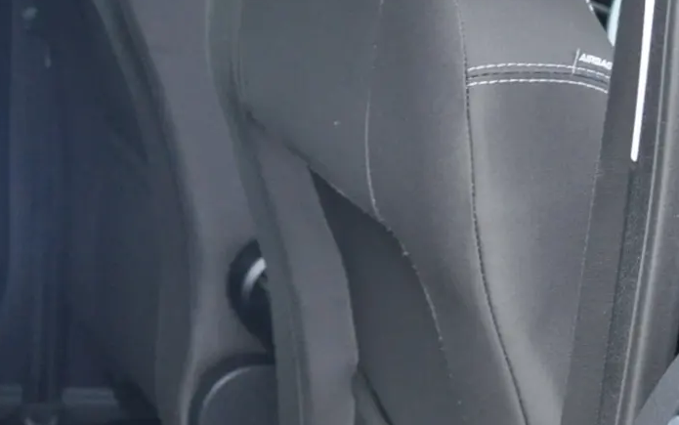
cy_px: 362
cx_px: -284
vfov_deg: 11.5
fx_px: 2092
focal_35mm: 113
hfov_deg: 17.0
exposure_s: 1/30
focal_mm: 24
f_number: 3.8
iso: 1100
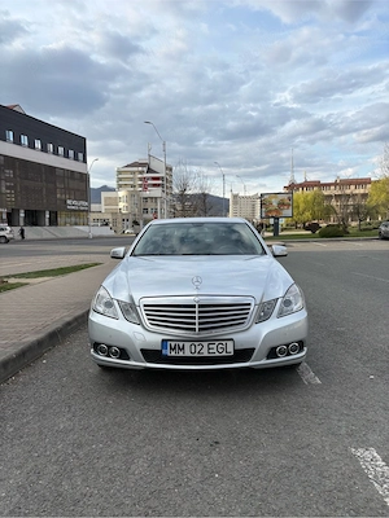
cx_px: 194
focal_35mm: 26
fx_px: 390
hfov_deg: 53.1
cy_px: 259
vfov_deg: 67.3
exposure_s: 1/1364
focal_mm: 5.96
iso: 50
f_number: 1.6
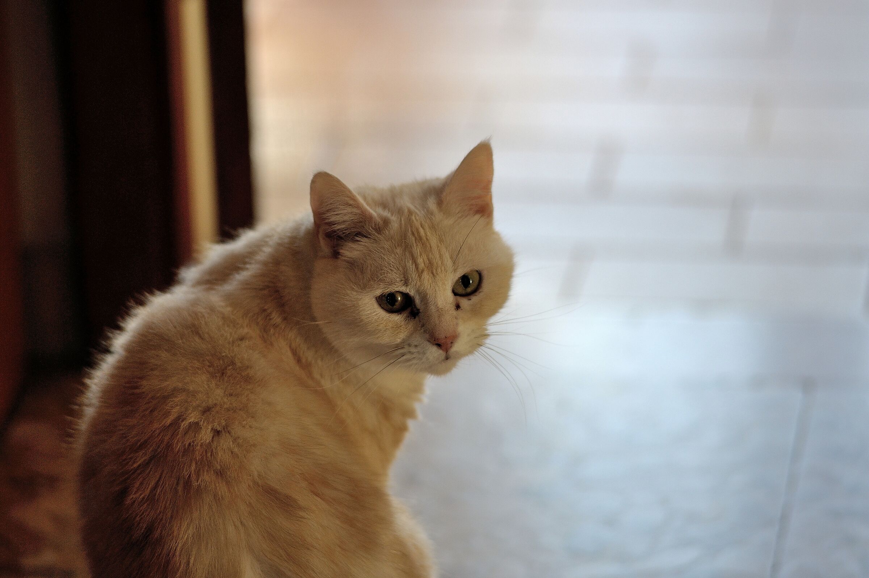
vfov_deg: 7.6
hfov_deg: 11.4
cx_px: 434
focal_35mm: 180
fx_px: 4342
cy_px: 289
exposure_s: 1/640
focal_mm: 180
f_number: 2.8
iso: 800
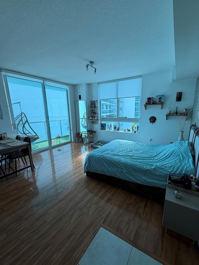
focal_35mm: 15
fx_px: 115
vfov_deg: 98.1
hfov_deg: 81.7
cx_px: 105
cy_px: 136
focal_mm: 2.22
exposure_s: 1/170
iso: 40
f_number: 2.2
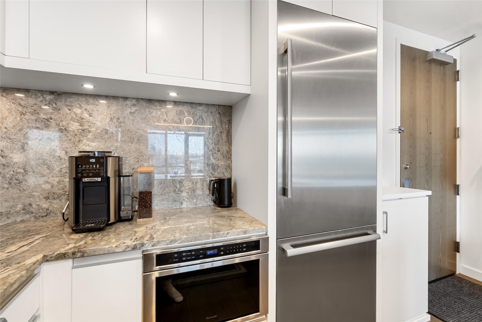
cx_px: 241
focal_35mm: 16
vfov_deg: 73.8
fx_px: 214
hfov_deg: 96.7
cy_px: 161
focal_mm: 16
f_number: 8
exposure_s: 1/3
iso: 100
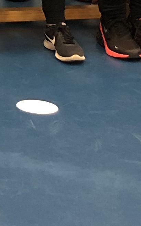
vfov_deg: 10.5
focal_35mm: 183
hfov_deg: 6.4
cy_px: -229
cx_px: -315
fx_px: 1125
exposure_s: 1/17
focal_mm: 3.99
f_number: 1.8
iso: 80
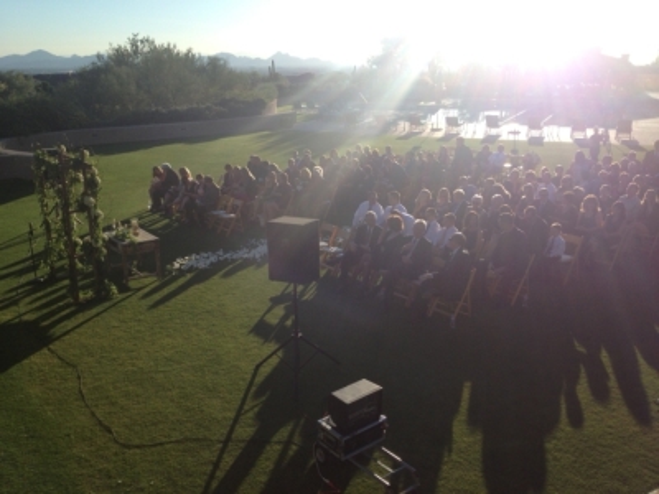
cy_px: 247
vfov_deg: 40.7
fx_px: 666
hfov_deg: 52.6
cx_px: 330
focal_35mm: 35
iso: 50
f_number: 2.4
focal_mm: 4.28
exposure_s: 1/1623
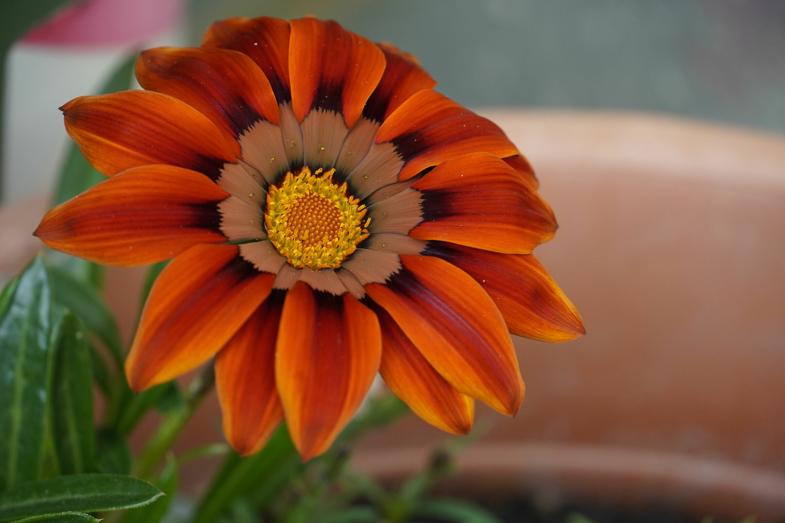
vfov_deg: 6.8
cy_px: 262
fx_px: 4415
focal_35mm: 202
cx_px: 392
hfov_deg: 10.2
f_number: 5.6
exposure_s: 1/250
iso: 640
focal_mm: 135
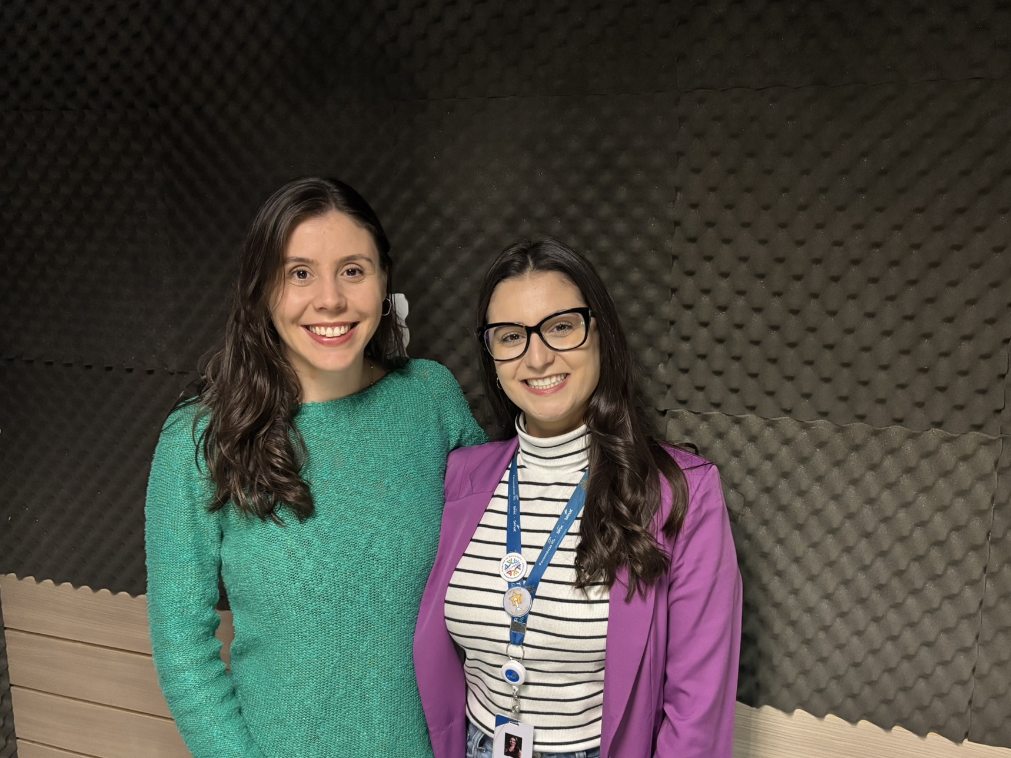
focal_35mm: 31
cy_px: 412
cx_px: 547
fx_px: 905
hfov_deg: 58.3
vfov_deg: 45.4
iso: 400
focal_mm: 5.96
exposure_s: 1/40
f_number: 1.6
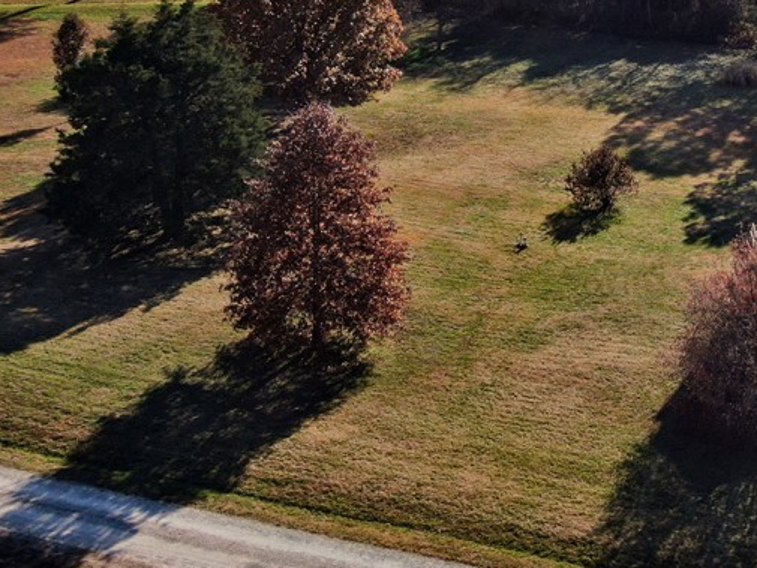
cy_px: 79
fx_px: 1641
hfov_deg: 25.4
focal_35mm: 75
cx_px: 646
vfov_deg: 19.4
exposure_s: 1/80
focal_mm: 6.35
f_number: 3.4
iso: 100
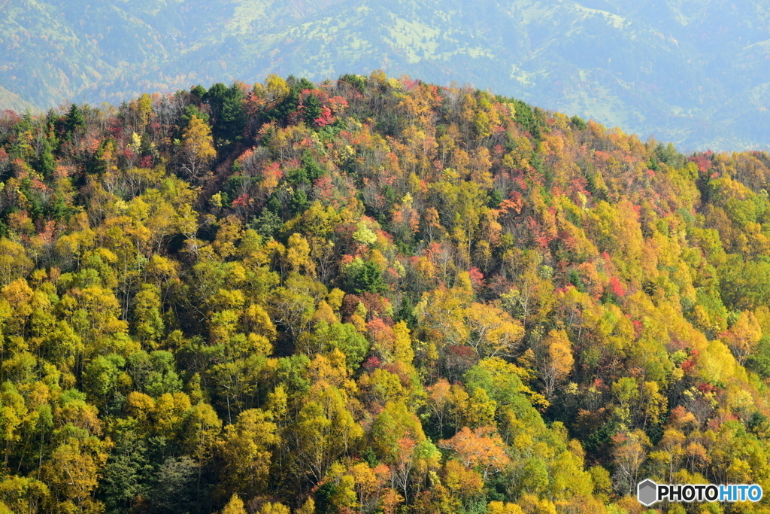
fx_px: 2567
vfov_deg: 11.4
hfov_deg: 17.1
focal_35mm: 120
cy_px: 257
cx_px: 385
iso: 450
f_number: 10
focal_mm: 120
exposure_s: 1/125
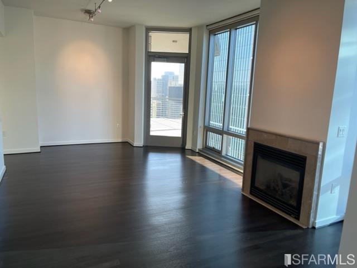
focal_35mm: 26
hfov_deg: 67.3
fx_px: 268
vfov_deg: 53.1
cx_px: 178
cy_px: 134
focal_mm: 5.1
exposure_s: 1/120
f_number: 1.6
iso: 40
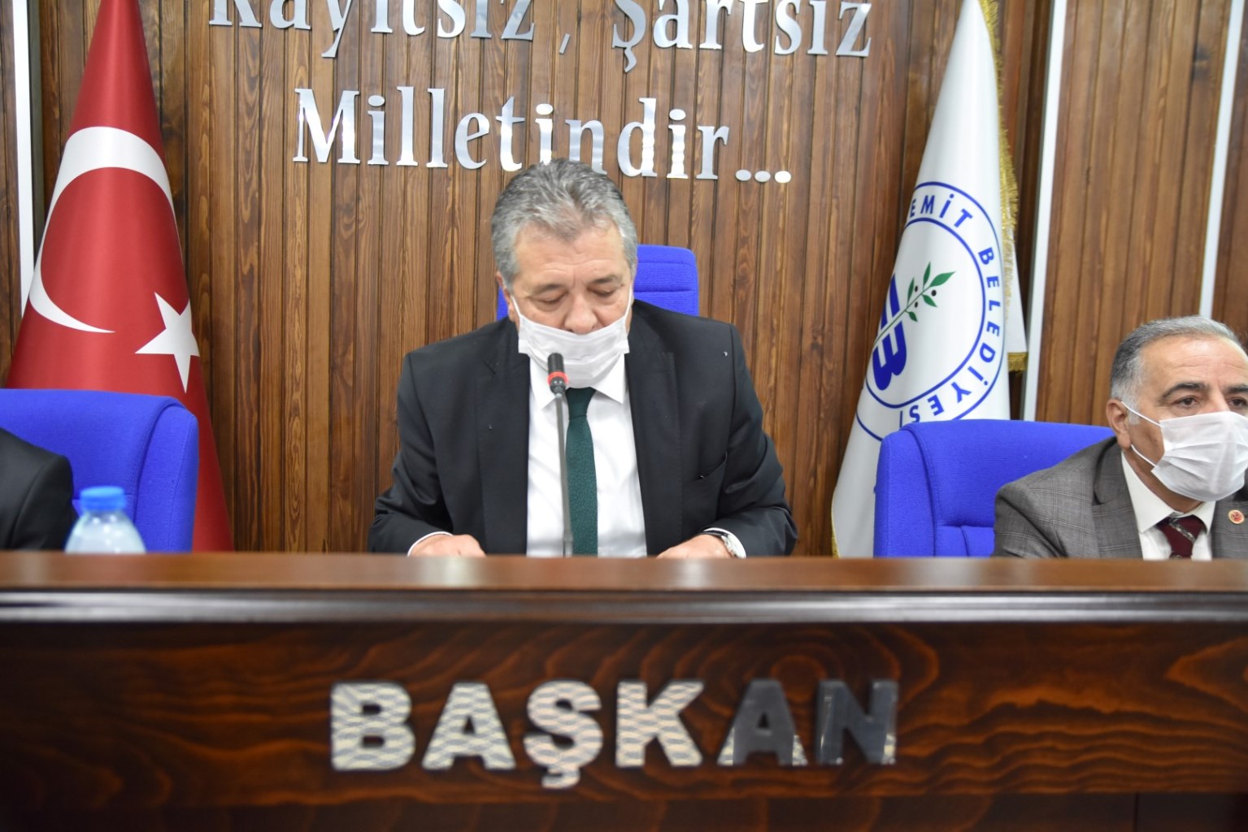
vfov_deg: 40.0
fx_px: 1144
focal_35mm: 33
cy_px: 416
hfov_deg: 57.2
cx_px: 624
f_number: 4
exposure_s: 1/60
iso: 1400
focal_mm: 22
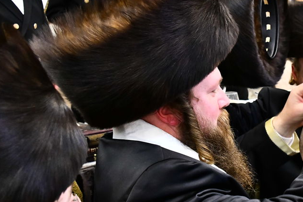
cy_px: 121
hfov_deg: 25.9
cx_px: 285
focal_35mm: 75
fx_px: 631
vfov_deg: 18.2
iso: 4000
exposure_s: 1/100
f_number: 5.6
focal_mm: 34
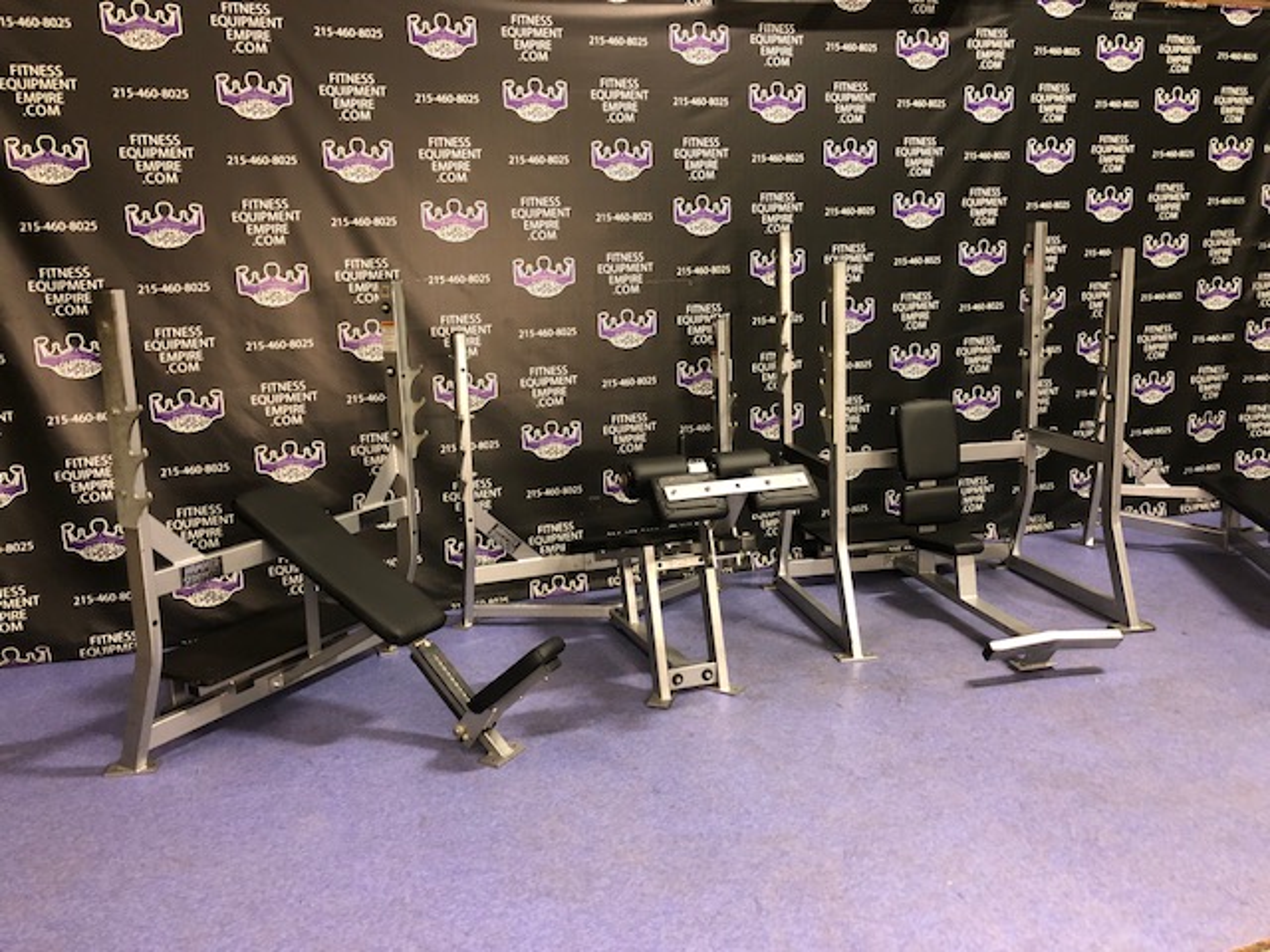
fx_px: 1064
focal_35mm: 29
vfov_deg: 48.2
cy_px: 476
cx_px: 635
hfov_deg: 61.7
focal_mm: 3.99
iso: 100
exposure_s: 1/13
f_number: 1.8
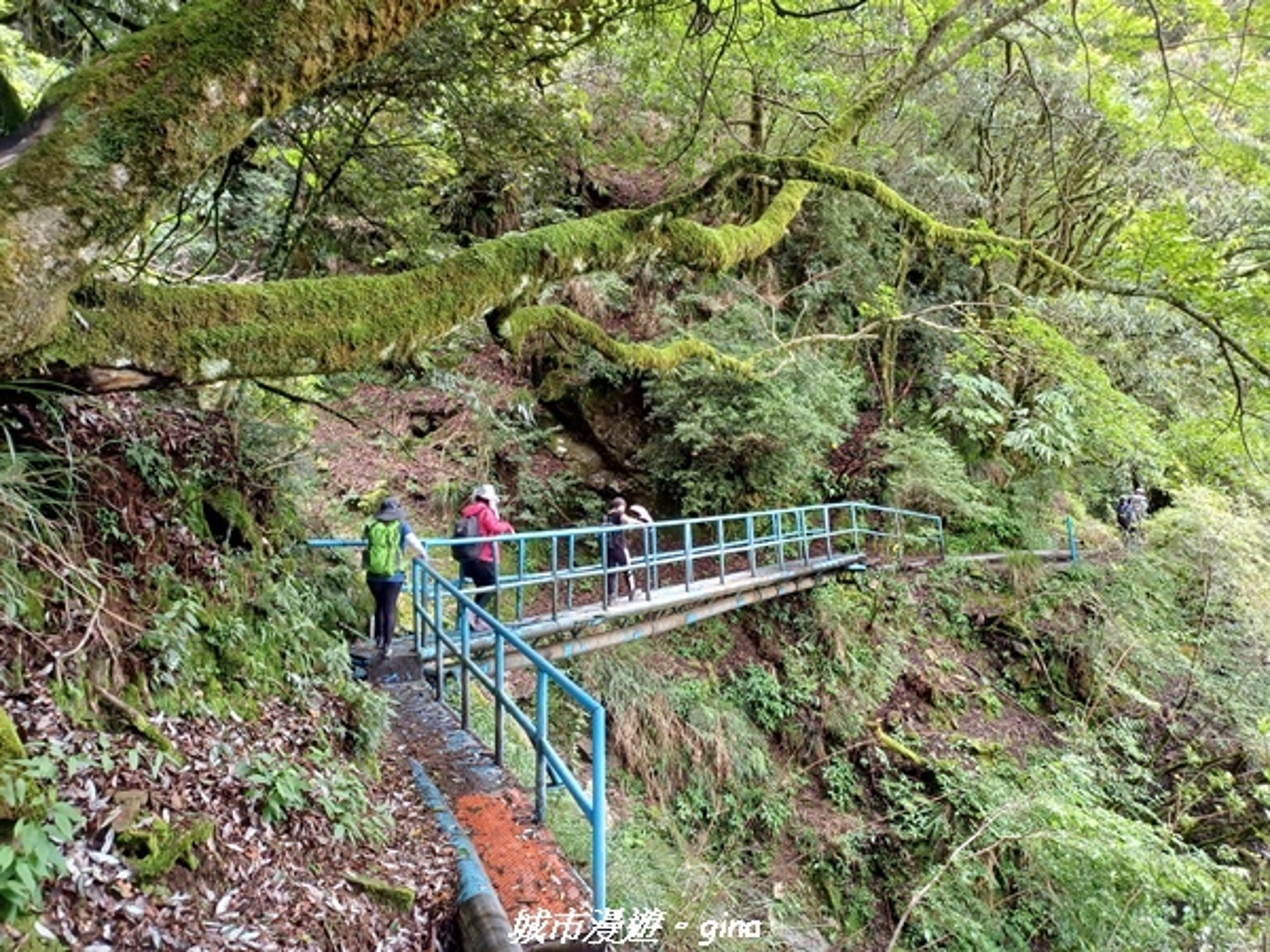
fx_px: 917
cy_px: 476
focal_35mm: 25
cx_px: 635
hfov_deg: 69.4
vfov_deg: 54.9
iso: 250
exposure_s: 1/59
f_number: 1.8
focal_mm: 4.6
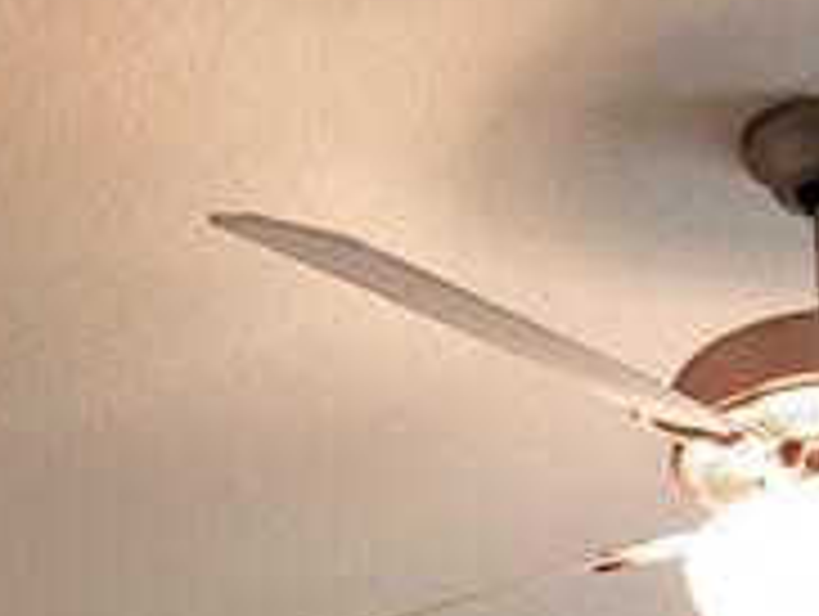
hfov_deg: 13.3
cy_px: 1583
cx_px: 873
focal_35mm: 146
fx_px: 3459
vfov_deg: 9.0
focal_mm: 4.3
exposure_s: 1/60
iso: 320
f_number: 2.4
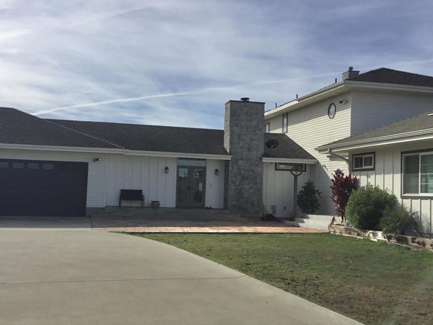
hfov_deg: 45.7
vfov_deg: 35.2
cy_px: 160
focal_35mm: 41
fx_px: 513
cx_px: 191
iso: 25
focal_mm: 3.3
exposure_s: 1/3021
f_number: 2.4
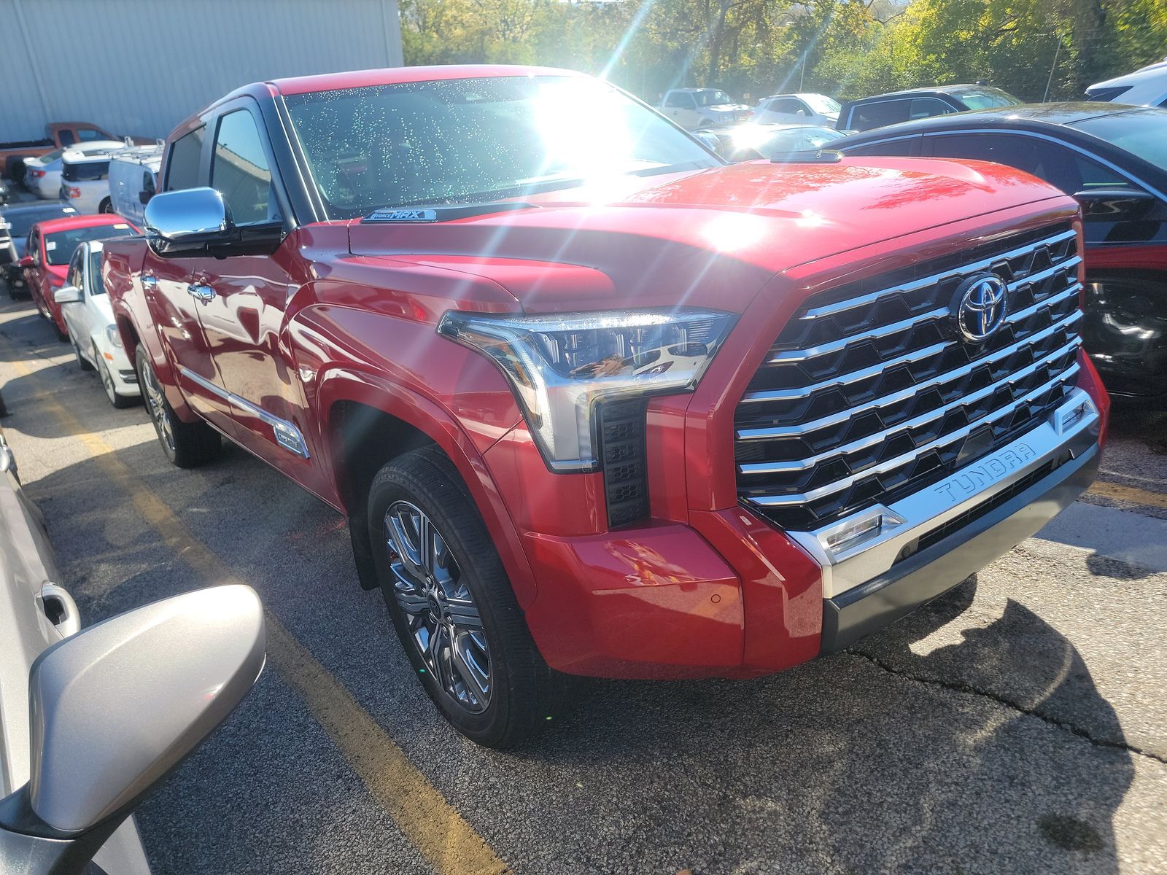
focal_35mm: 24
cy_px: 438
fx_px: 809
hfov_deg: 71.6
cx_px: 584
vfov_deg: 56.8
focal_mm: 6.7
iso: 50
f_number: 1.8
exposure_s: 1/382
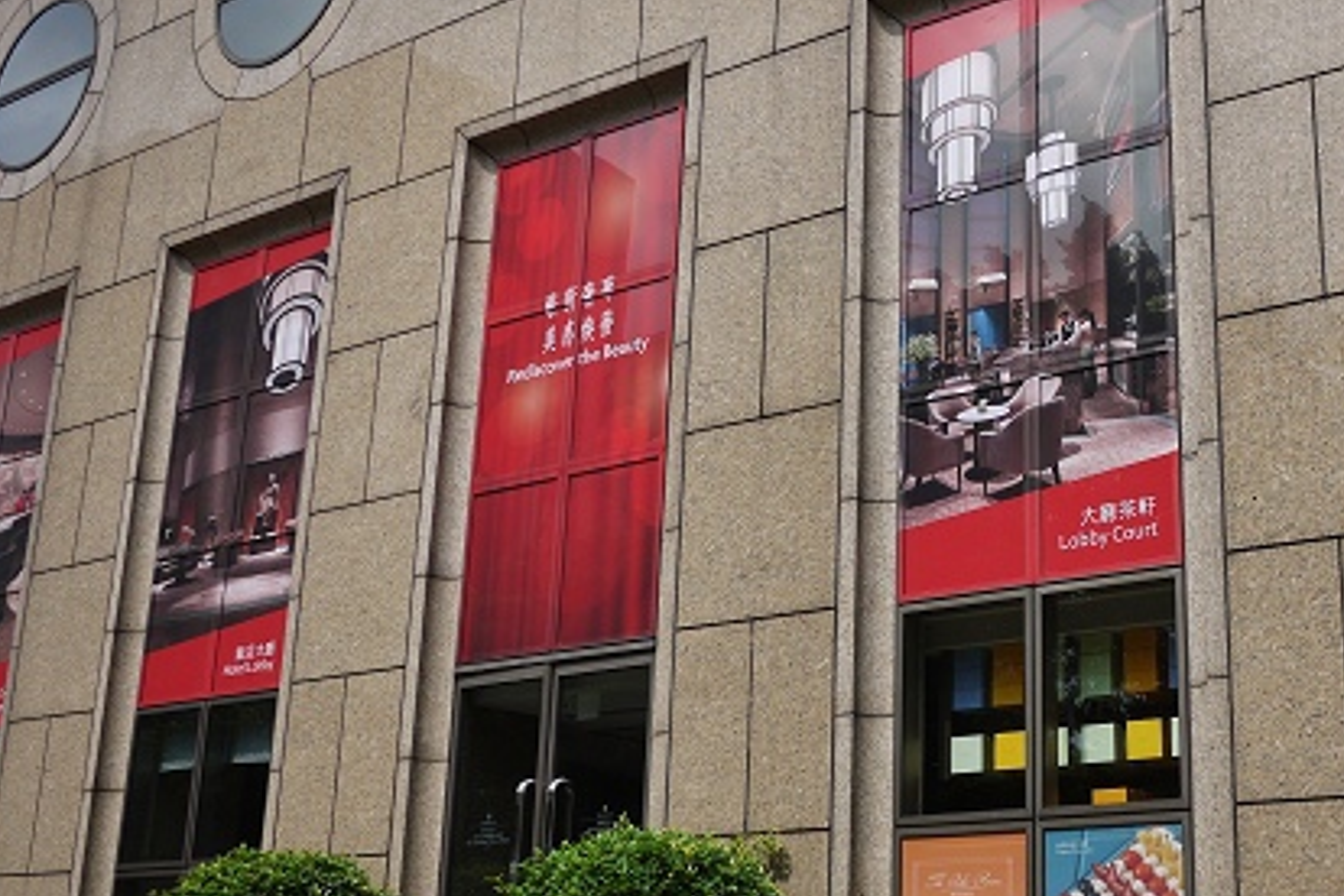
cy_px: 513
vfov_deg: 29.8
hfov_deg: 42.3
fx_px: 1680
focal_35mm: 45
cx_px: 1003
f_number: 3.2
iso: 100
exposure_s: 1/1600
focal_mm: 14
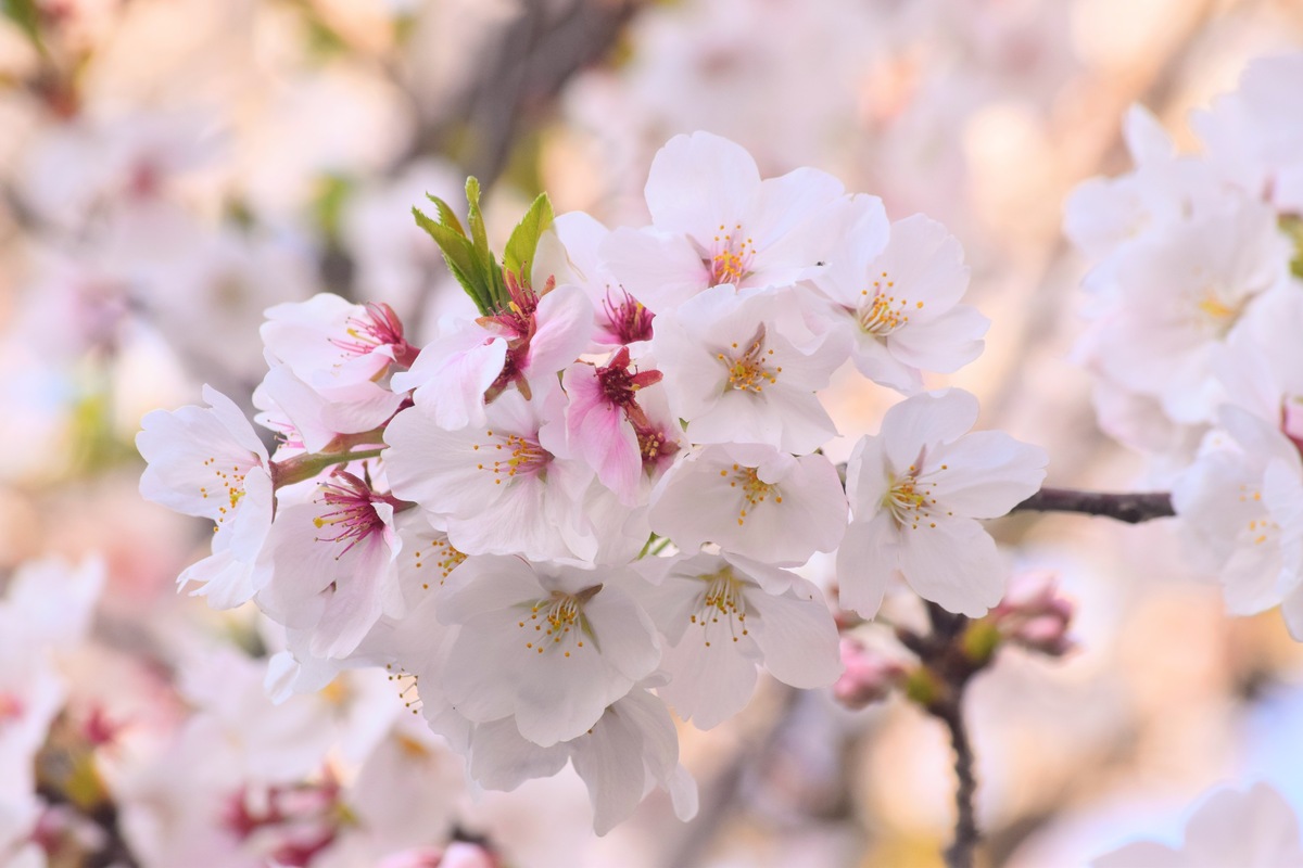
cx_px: 652
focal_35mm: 174
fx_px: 6297
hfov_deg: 11.8
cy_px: 434
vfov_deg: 7.9
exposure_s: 1/250
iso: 400
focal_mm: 116
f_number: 10
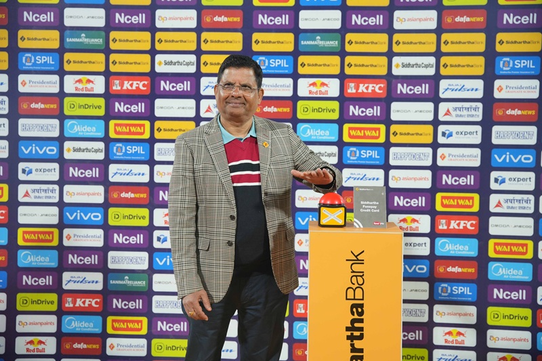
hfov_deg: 39.1
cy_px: 180
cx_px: 271
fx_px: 763
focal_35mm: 51
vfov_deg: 26.6
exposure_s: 1/640
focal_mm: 50.7
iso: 800
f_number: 3.2
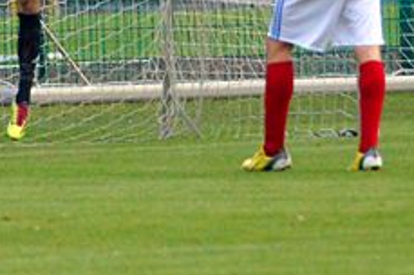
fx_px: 11530
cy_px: -39
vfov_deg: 1.4
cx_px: 67
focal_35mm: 1004
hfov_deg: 2.1
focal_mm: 180
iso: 1600
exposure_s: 1/1000
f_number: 5
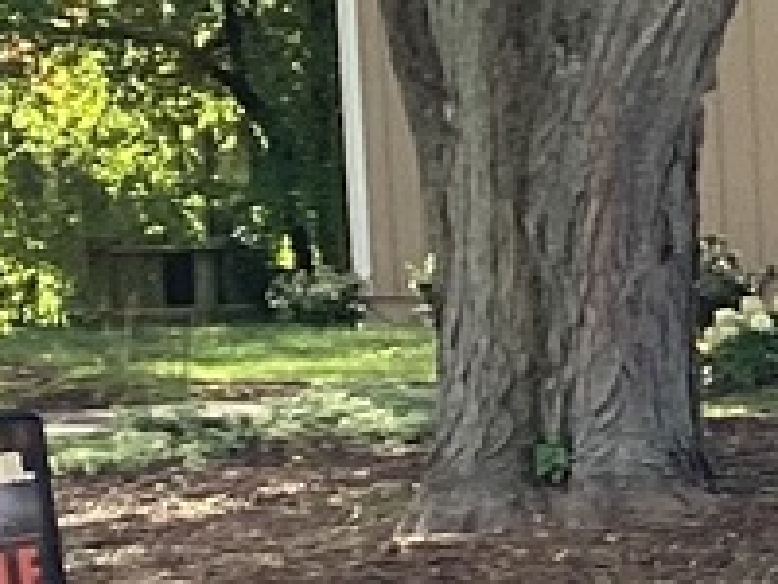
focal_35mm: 223
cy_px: 693
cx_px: 2696
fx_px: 5012
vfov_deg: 6.6
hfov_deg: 7.3
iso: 25
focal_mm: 3.3
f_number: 2.4
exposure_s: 1/213
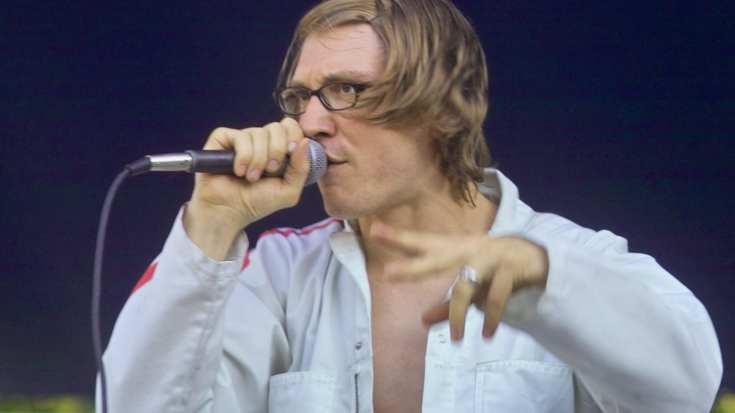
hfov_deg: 10.4
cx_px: 354
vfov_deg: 5.8
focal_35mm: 208
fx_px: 4054
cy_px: 143
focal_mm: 105
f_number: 3.5
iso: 200
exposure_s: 1/125
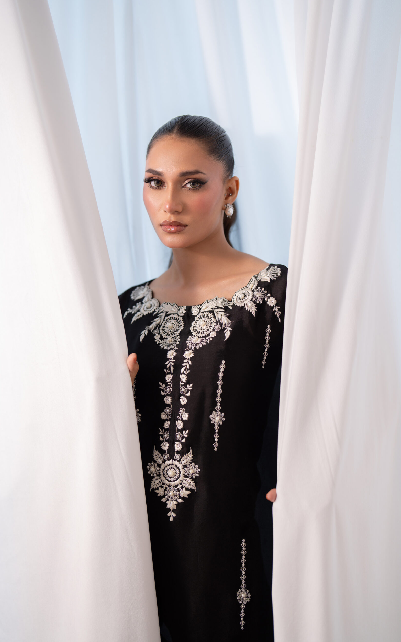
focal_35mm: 52
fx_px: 909
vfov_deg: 38.9
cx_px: 196
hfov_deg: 24.9
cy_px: 319
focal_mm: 50
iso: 200
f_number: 1.6
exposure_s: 1/400
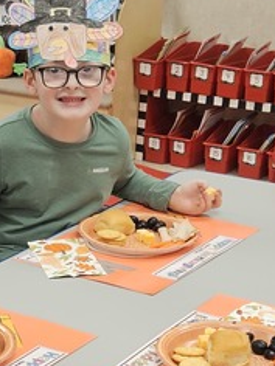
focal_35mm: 100
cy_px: 298
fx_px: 1059
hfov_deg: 14.7
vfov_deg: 19.4
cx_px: 48
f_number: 1.8
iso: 100
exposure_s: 1/60
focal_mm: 5.4
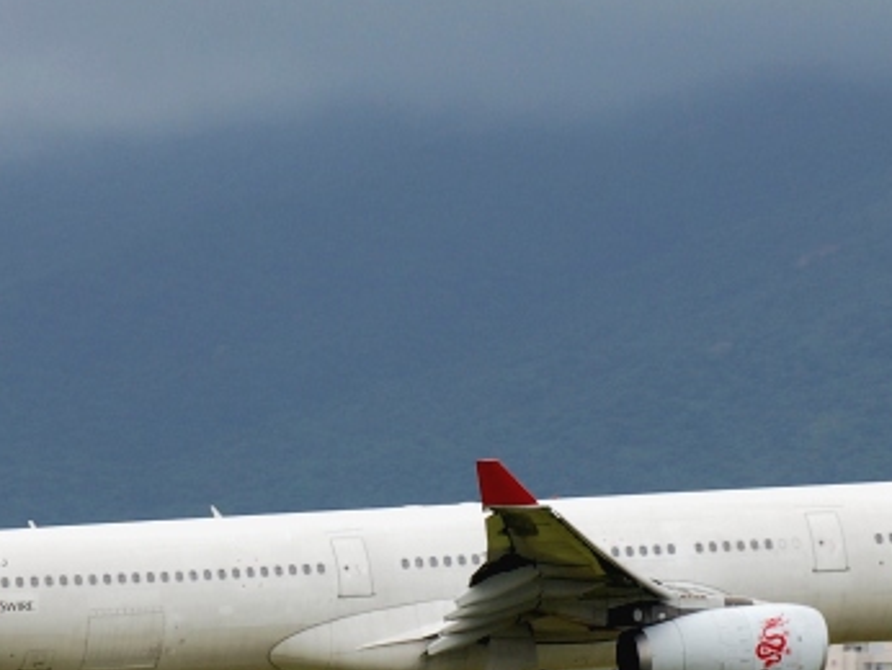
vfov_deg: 2.2
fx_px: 17225
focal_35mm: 668
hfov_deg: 3.0
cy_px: 532
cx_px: 384
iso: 200
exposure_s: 1/500
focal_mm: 200
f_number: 5
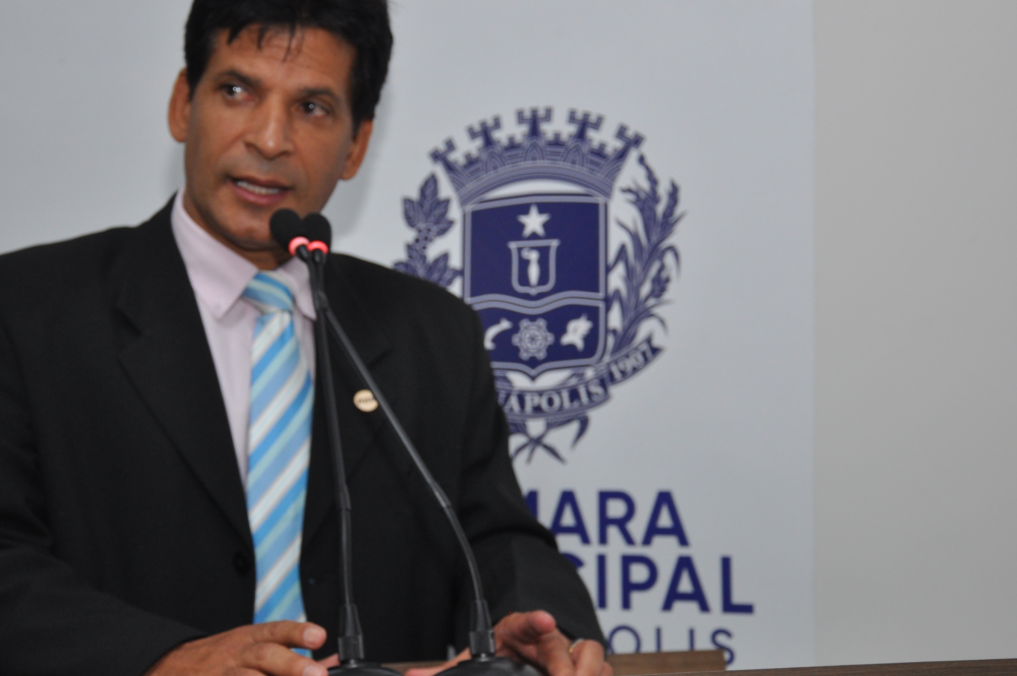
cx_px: 408
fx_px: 2116
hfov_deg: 27.0
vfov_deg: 18.1
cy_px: 312
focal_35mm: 75
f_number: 5
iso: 500
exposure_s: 1/60
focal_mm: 40
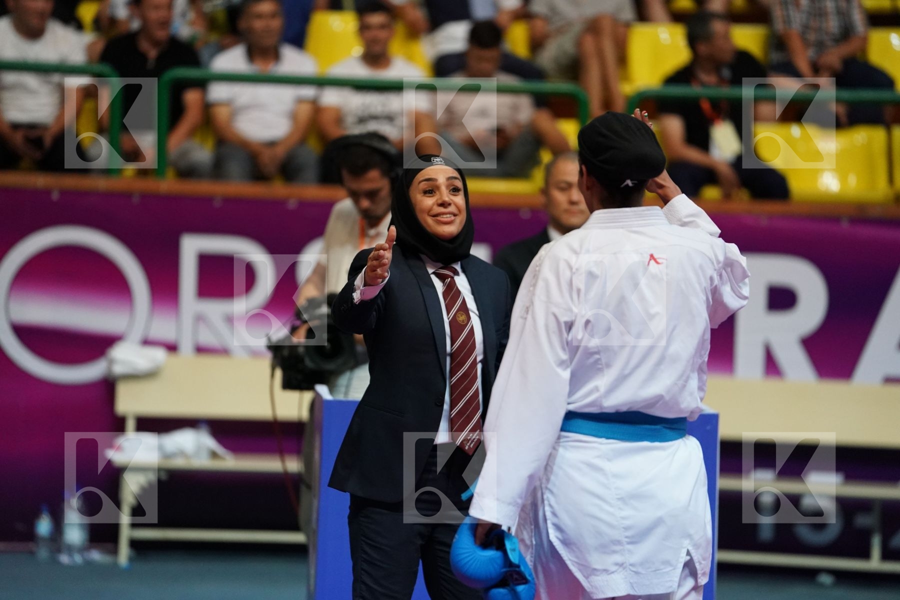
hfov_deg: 10.3
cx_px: 450
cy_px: 300
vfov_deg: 6.9
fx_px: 5000
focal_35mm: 200
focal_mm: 200
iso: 4000
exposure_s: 1/1000
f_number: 2.8
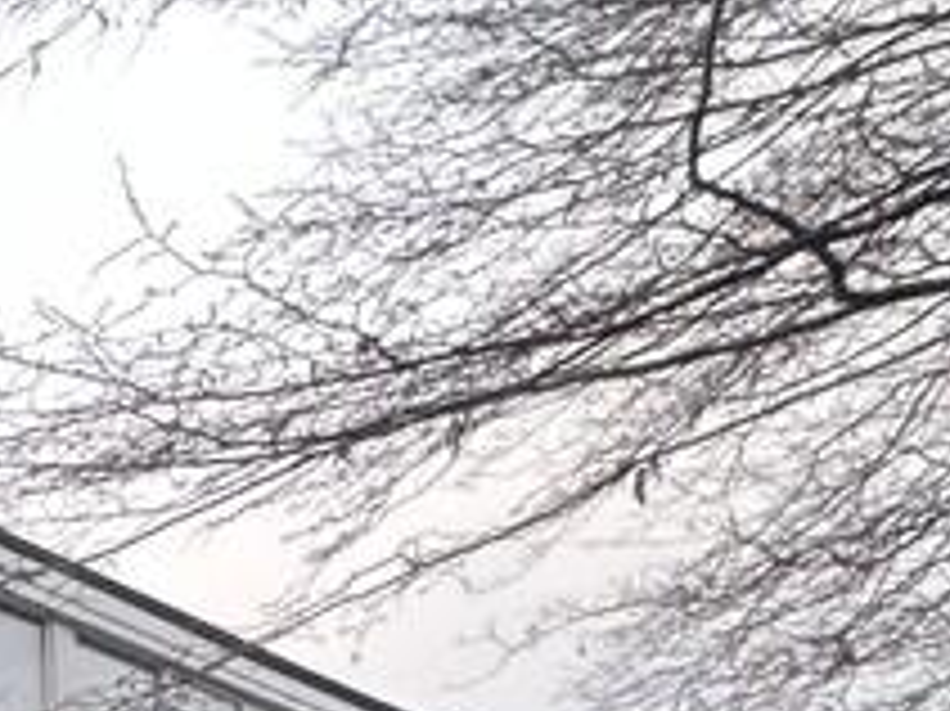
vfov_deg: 17.0
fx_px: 1865
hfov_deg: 16.3
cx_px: -1198
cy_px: 1350
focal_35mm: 68
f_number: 2.2
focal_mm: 2.22
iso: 160
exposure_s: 1/99
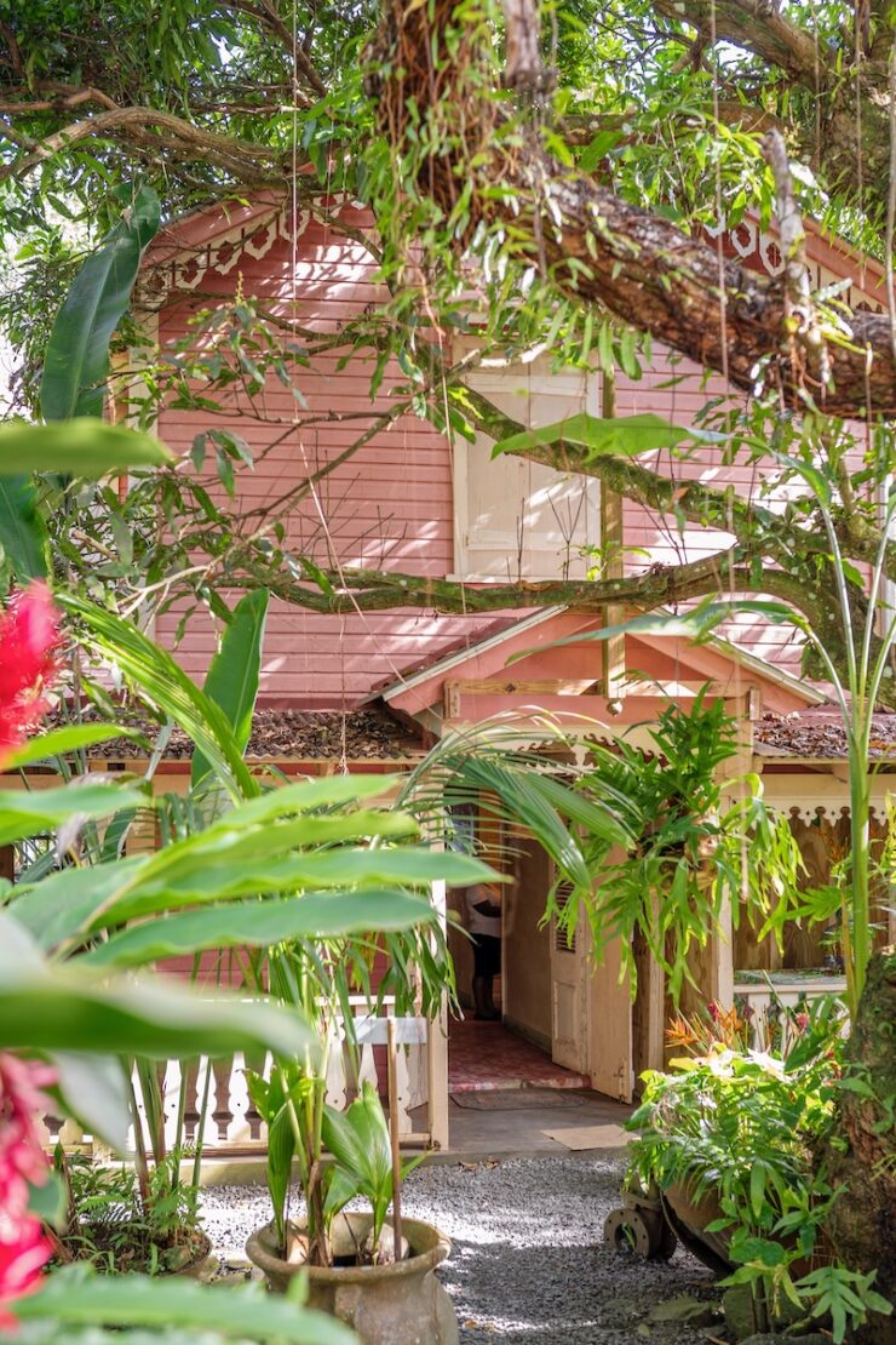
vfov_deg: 54.4
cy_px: 672
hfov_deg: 37.9
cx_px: 448
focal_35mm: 35
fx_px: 1307
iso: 50
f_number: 2.8
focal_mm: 35
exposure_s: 1/20
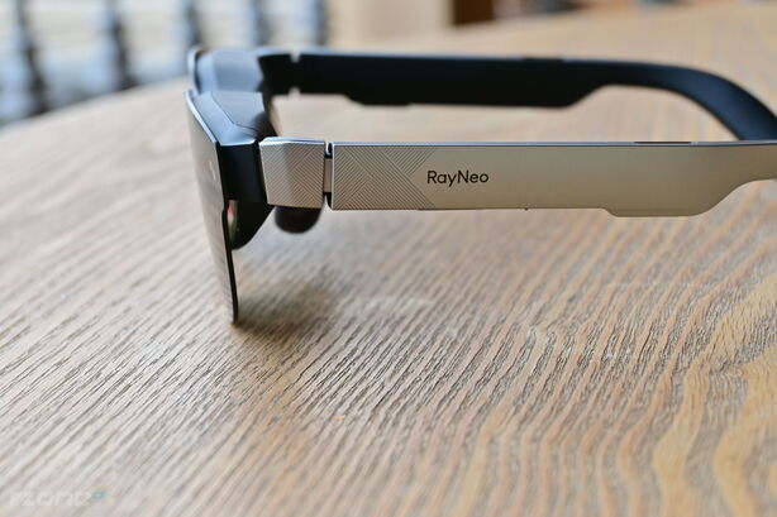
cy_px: 258
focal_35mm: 70
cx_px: 388
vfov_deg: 19.3
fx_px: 1521
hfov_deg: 28.7
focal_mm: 47
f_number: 6
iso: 250
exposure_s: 1/100
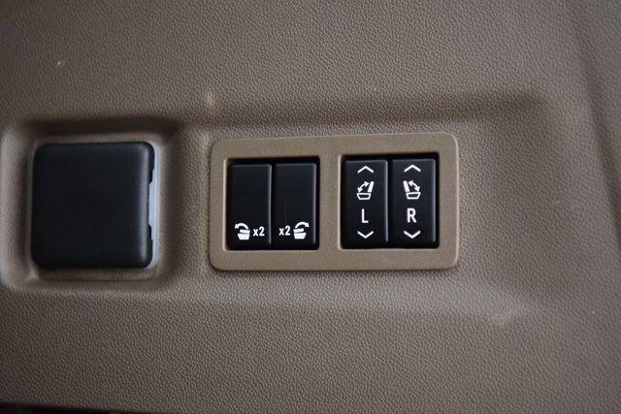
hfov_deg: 26.0
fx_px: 1346
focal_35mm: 78
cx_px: 310
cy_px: 207
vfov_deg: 17.5
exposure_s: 1/13
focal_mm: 52
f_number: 2.8
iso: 1600
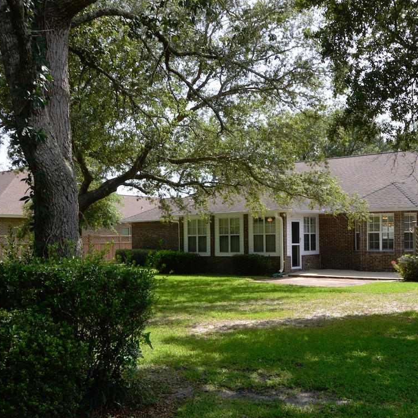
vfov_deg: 40.9
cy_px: 244
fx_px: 559
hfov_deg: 41.0
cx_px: 228
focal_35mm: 41
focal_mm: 15
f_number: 8
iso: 200
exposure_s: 1/250
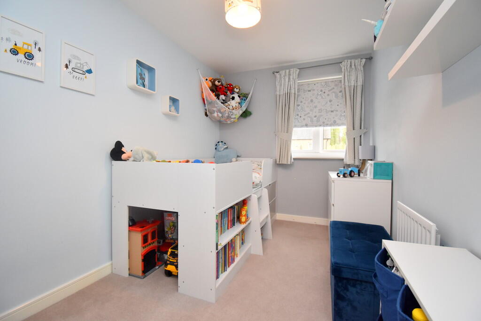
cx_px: 240
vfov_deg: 77.3
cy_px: 160
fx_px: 200
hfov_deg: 100.4
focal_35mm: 15
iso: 1000
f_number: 4.5
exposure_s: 1/125
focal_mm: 10
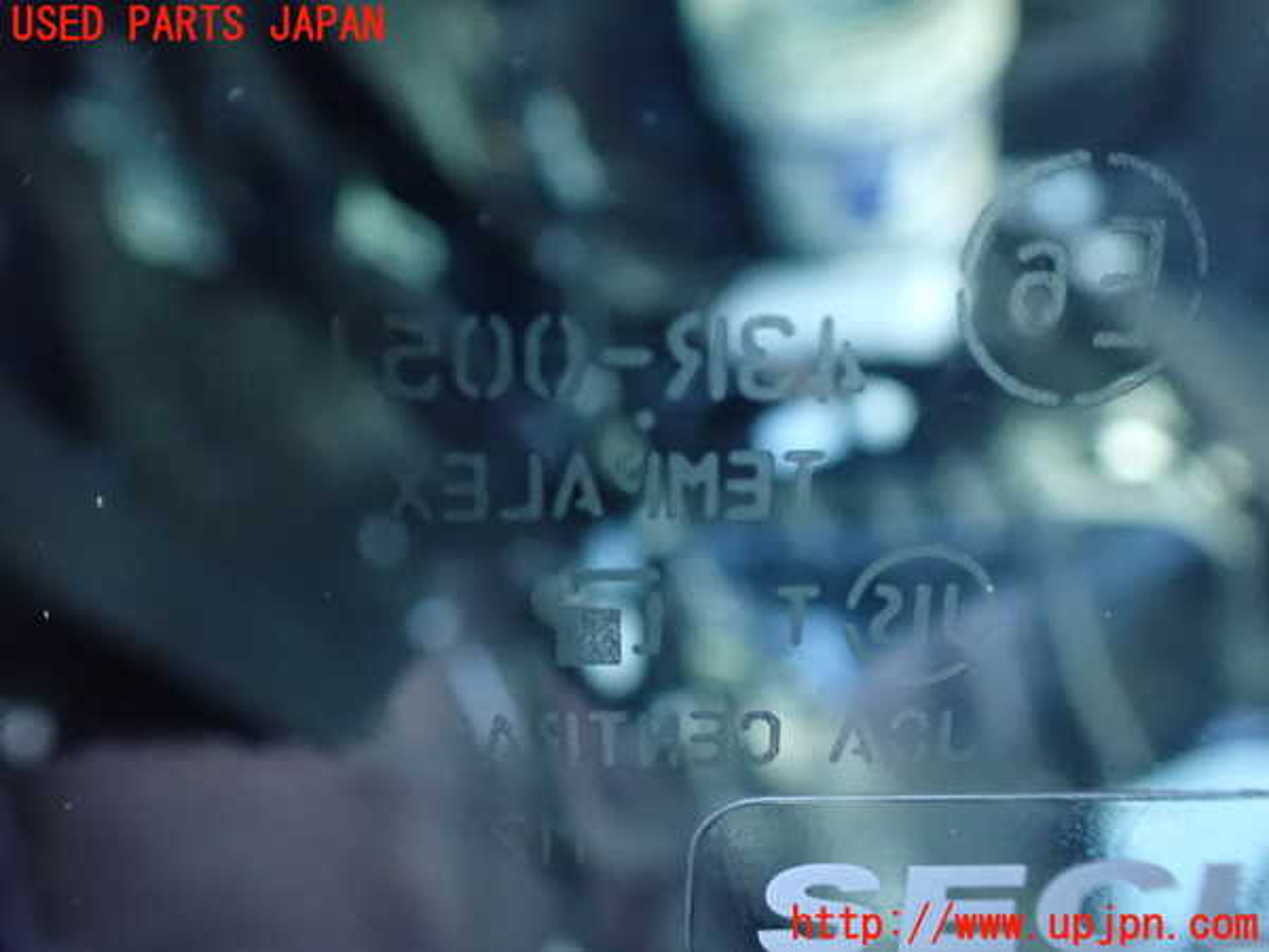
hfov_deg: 60.0
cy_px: 476
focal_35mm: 30
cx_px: 634
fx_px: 1100
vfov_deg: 46.8
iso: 1600
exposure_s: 1/30
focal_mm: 5.4
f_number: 2.3
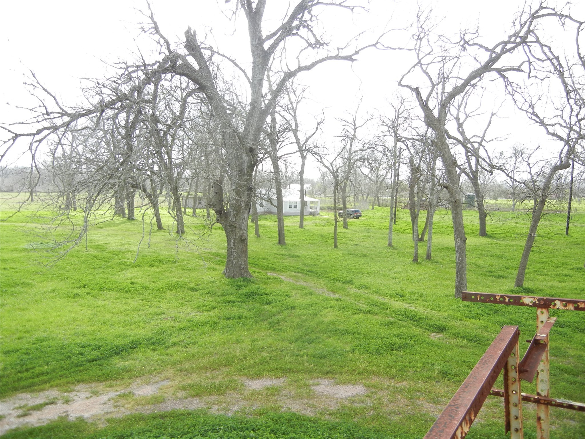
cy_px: 220
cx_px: 292
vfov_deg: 46.8
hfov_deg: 60.0
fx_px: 507
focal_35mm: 30
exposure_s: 1/408
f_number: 3.5
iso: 160
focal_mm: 5.4
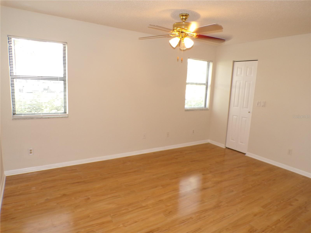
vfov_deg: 56.8
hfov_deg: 71.6
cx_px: 156
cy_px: 116
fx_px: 216
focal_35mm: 24
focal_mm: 4.3
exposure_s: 1/34
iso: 200
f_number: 3
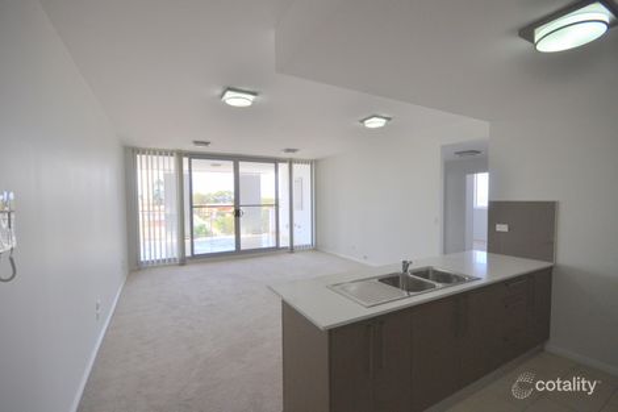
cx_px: 309
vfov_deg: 77.3
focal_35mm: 15
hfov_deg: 100.4
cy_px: 206
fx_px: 257
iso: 640
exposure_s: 1/160
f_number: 6.3
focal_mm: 10
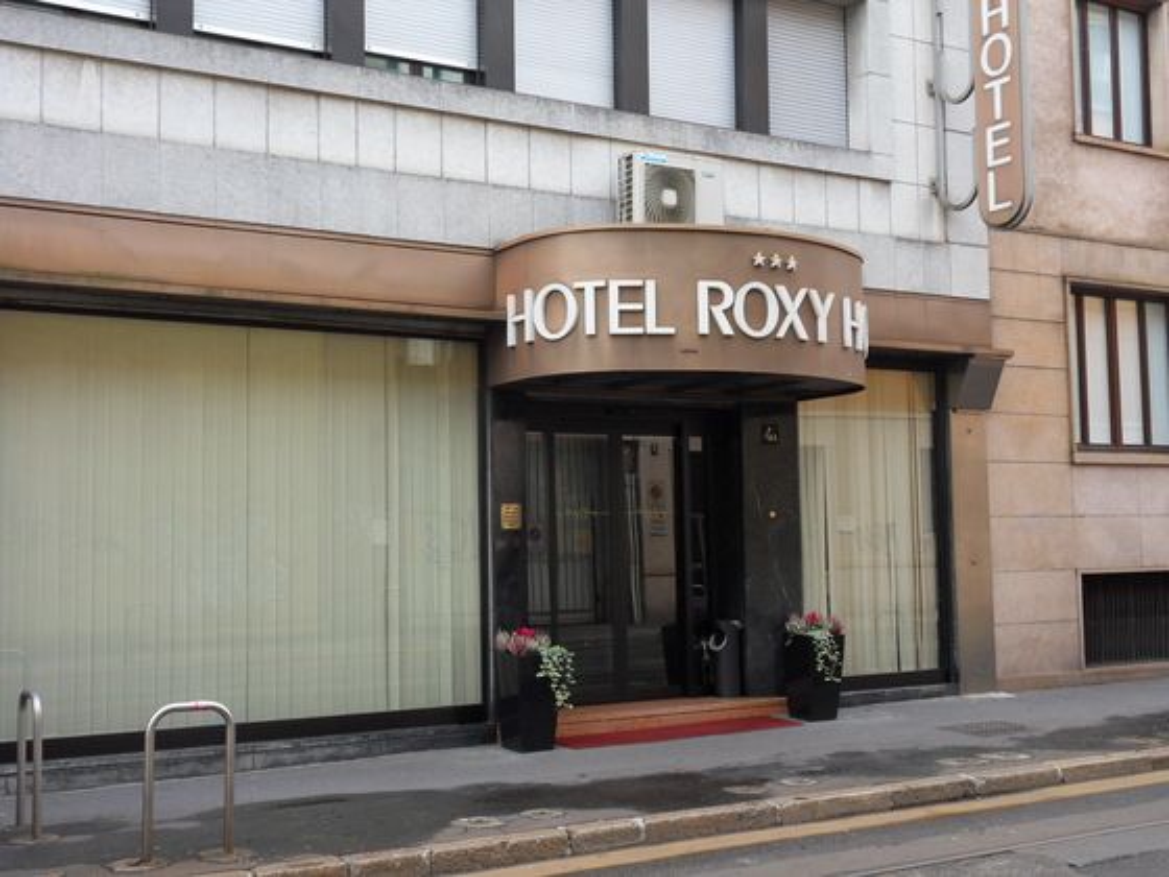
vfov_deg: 32.2
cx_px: 584
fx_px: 1520
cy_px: 438
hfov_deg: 42.1
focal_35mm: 45
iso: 100
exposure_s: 1/60
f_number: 4.2
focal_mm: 7.9
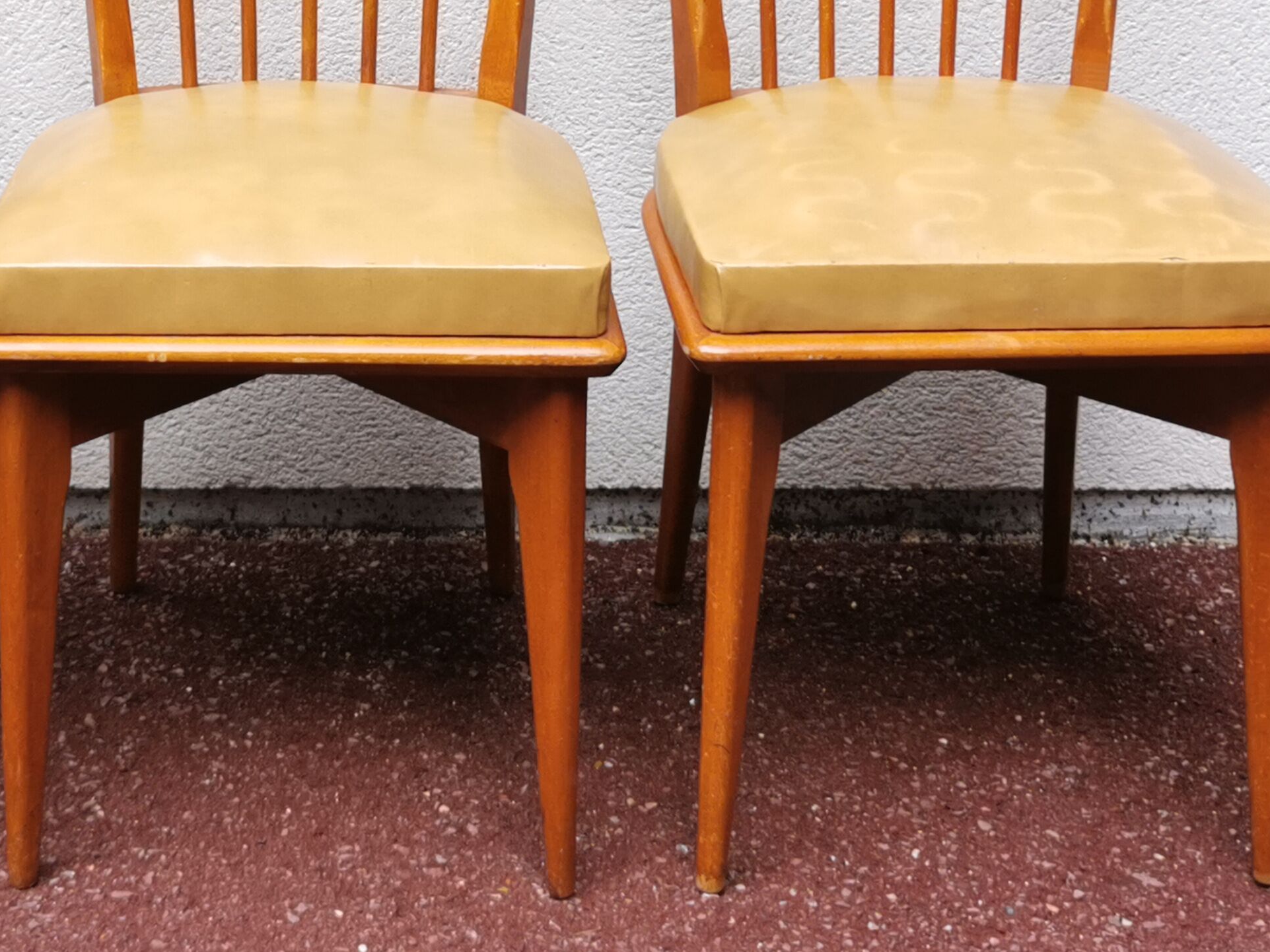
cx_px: 305
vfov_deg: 19.6
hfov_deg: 26.0
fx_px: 2715
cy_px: 152
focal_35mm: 74
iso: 50
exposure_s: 1/253
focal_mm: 5.58
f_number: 1.8
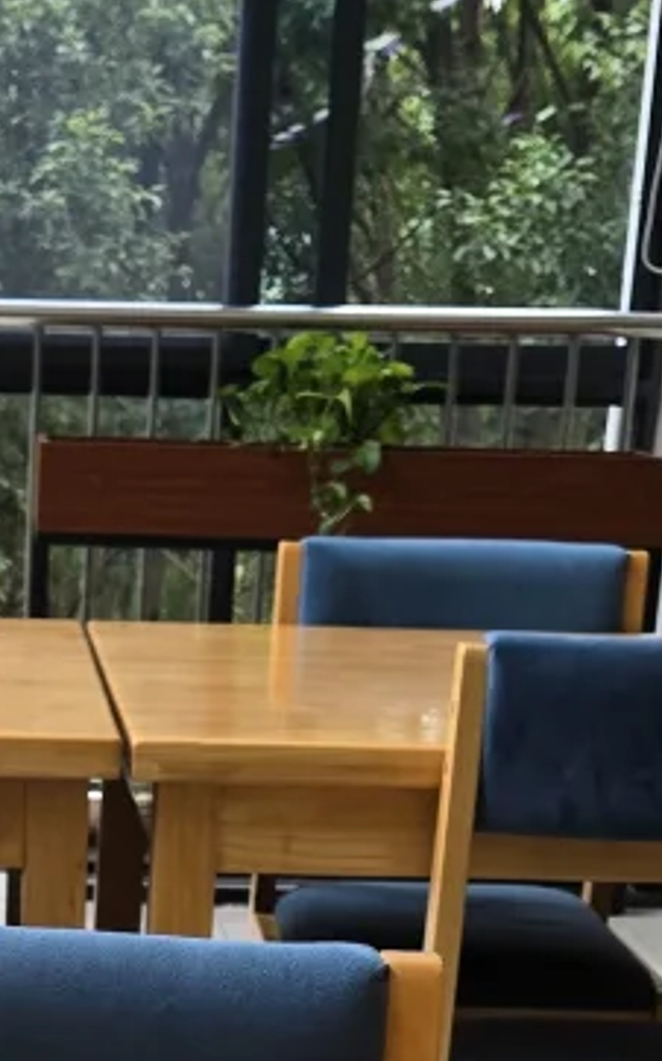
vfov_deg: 19.8
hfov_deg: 13.3
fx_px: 2802
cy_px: 1345
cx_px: -29
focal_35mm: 97
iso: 64
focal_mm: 5.4
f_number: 1.8
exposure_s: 1/180
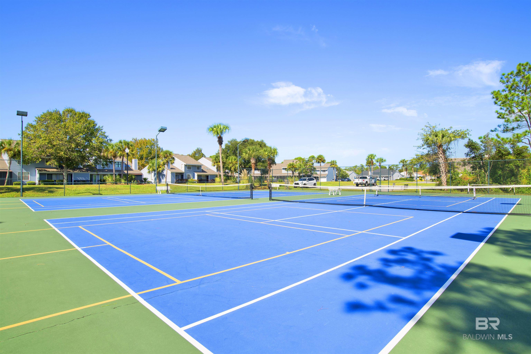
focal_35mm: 18
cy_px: 177
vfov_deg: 67.4
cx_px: 266
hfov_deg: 90.0
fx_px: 265
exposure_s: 1/200
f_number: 11
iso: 200
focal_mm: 18
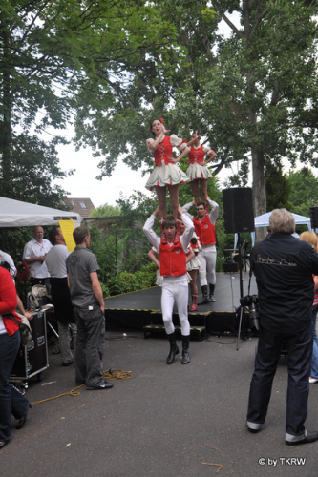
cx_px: 159
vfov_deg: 53.1
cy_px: 238
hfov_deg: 36.8
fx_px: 477
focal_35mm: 36
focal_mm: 24
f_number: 4
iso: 450
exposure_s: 1/1000
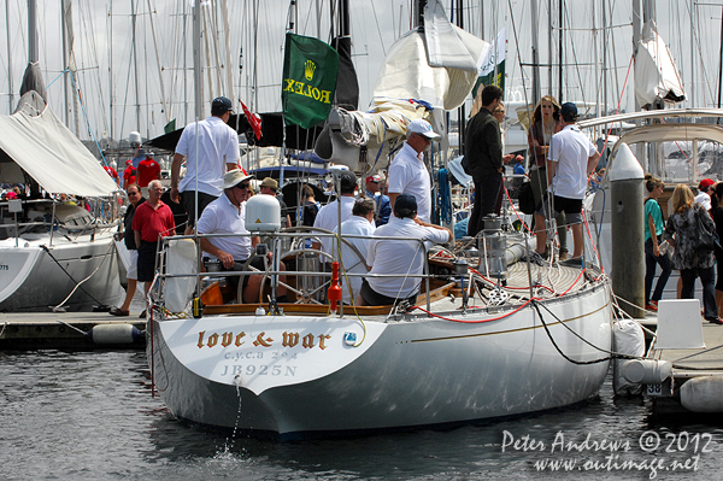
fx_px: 2859
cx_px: 362
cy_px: 240
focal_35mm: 142
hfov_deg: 14.4
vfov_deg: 9.6
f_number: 7.1
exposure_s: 1/1000
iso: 400
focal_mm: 95
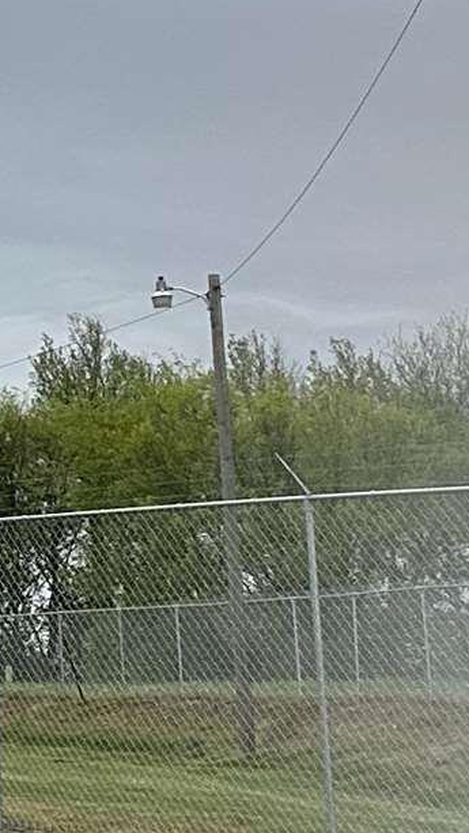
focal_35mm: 131
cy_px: 334
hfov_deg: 7.3
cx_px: -1294
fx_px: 2895
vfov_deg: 16.4
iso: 80
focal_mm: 6.86
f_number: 1.78
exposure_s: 1/6211
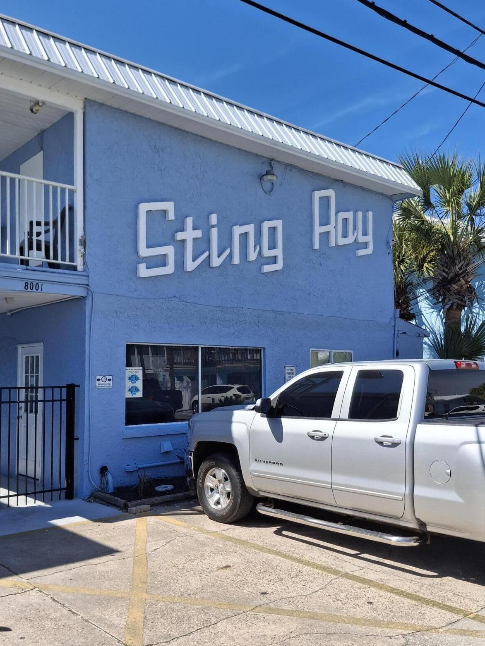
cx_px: 225
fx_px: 598
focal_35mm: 32
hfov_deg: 44.1
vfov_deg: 56.8
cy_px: 345
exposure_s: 1/2387
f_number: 1.8
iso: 32
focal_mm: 4.69
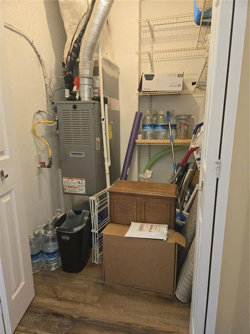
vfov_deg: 73.9
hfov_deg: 58.9
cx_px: 125
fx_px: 221
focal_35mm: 23
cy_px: 167
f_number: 1.8
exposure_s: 1/120
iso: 800
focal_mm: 5.4
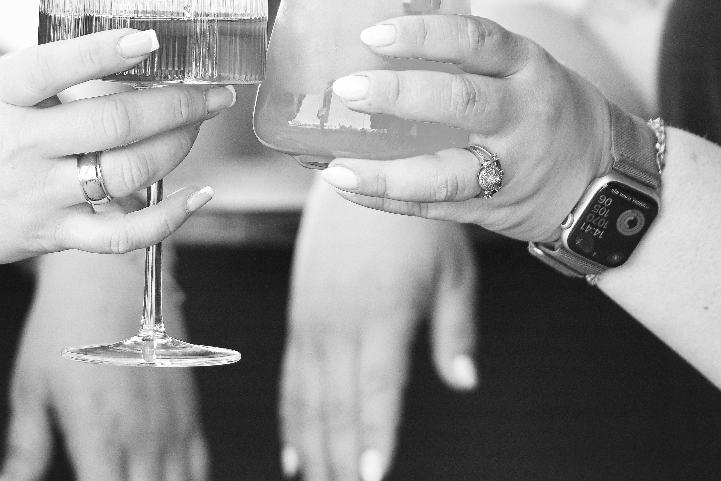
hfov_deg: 3.9
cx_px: 226
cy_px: 261
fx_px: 10476
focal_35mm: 523
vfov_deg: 2.6
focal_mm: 200
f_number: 3.2
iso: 320
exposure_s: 1/500
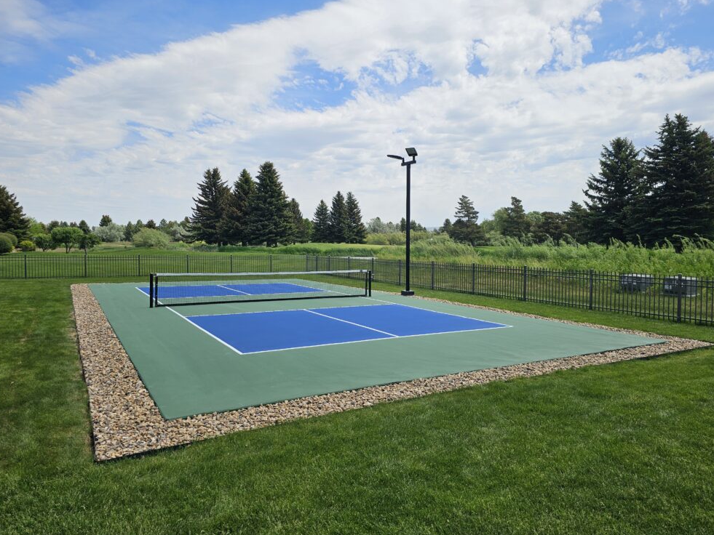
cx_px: 367
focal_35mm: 24
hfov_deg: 71.6
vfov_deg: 56.8
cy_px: 265
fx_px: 495
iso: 10
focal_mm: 6.3
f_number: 1.7
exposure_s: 1/1099
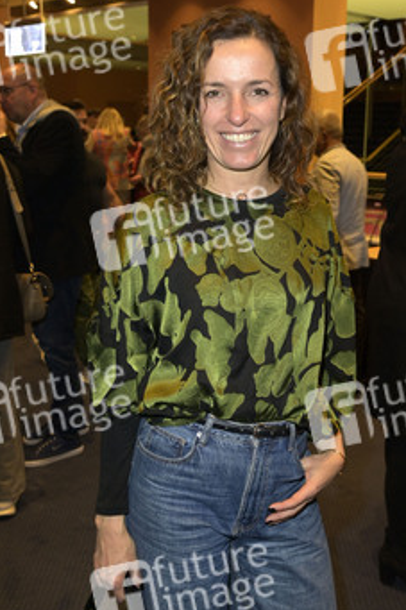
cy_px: 318
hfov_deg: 32.5
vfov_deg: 47.4
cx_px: 234
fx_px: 694
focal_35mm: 41
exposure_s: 1/80
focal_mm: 35
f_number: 5.6
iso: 2000
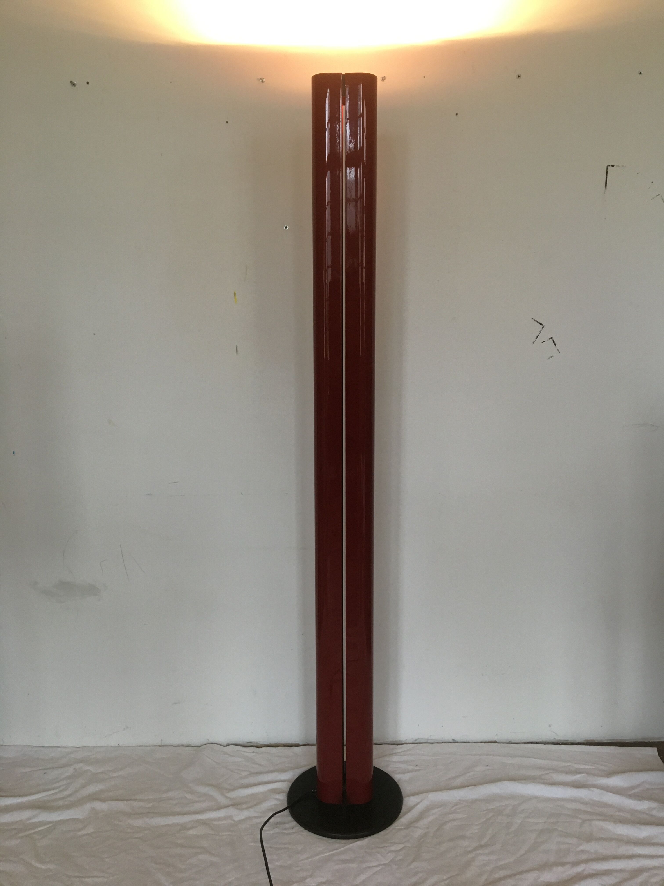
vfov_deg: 61.7
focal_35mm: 29
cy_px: 443
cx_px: 332
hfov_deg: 48.2
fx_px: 742
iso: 125
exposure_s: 1/33
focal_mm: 4.15
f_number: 2.2
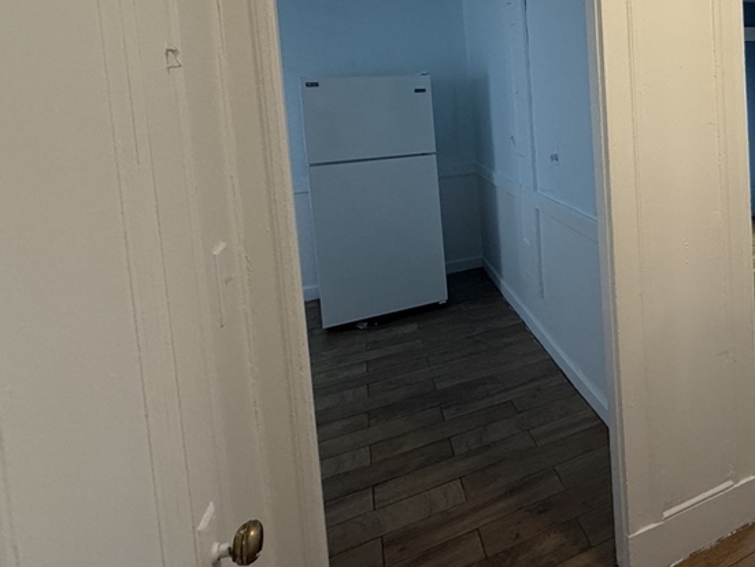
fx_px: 567
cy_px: 127
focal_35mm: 26
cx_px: 691
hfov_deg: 57.1
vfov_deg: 50.4
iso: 160
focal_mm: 2.22
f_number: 2.2
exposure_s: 1/60
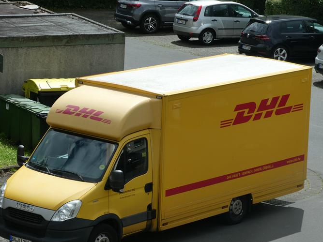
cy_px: 131
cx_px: 139
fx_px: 1511
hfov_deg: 12.2
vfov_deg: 9.2
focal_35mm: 162
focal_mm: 24.2
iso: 80
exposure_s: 1/500
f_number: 5.3
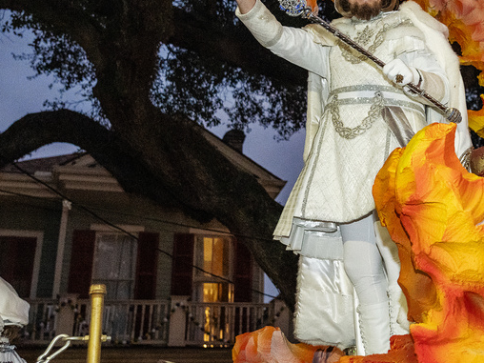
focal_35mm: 64
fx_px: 895
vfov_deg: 22.7
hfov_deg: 29.3
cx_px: 416
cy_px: 94
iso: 6400
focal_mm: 33
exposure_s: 1/200
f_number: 4
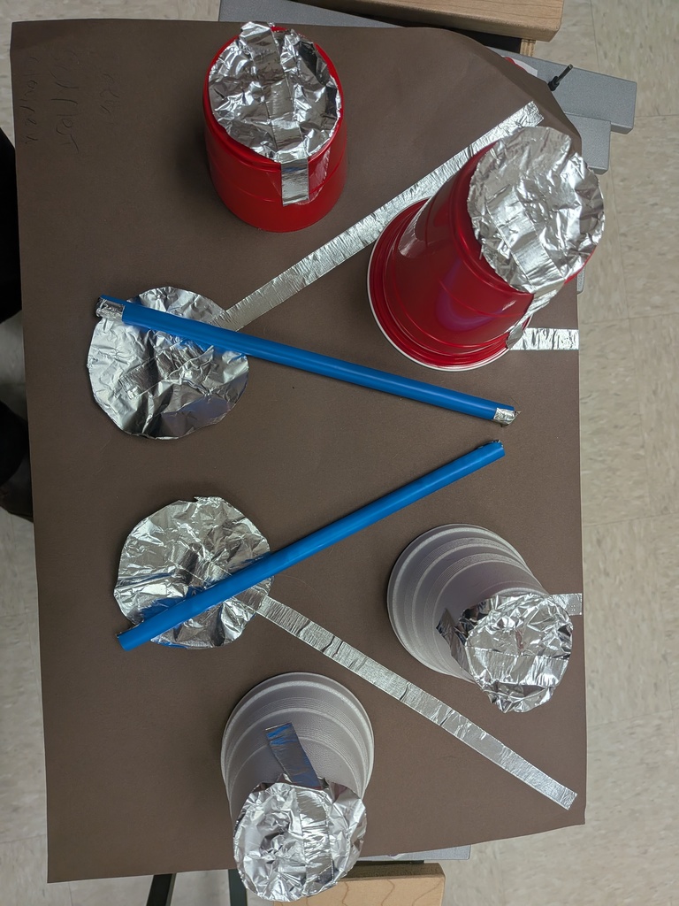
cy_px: 453
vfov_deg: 71.6
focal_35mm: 24
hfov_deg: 56.8
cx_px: 340
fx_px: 628
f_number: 1.7
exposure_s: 1/571
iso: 28
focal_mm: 4.53
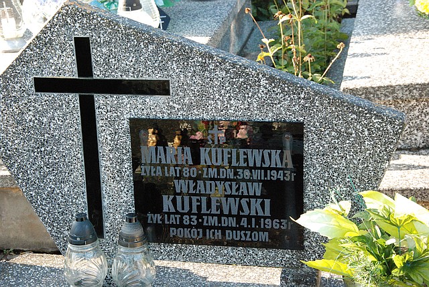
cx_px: 214
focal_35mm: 78
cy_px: 144
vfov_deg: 17.5
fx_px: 930
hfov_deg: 26.0
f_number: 9
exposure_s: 1/320
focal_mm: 52
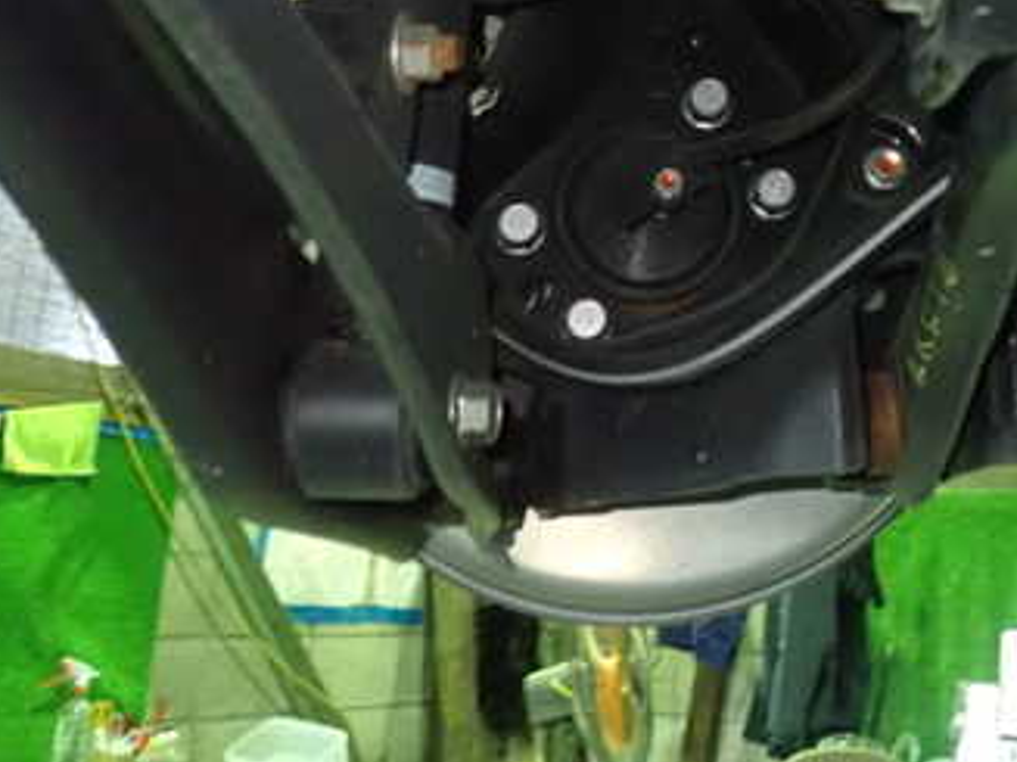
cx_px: 908
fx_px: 1615
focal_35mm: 55
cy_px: 93
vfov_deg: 25.8
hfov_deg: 33.2
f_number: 2.3
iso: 1600
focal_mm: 5.5
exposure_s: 1/30
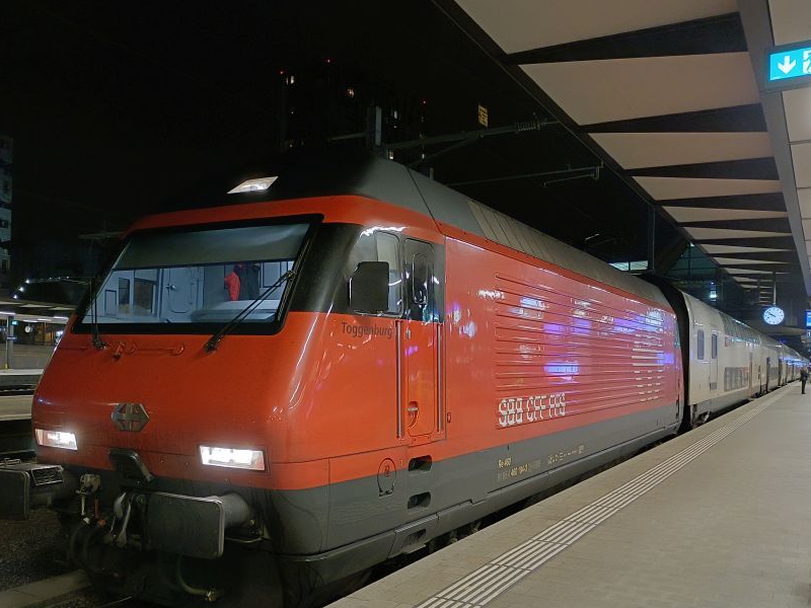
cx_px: 338
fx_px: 750
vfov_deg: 44.1
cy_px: 341
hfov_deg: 56.5
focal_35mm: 32
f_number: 1.8
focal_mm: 4.65
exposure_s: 1/20
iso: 640
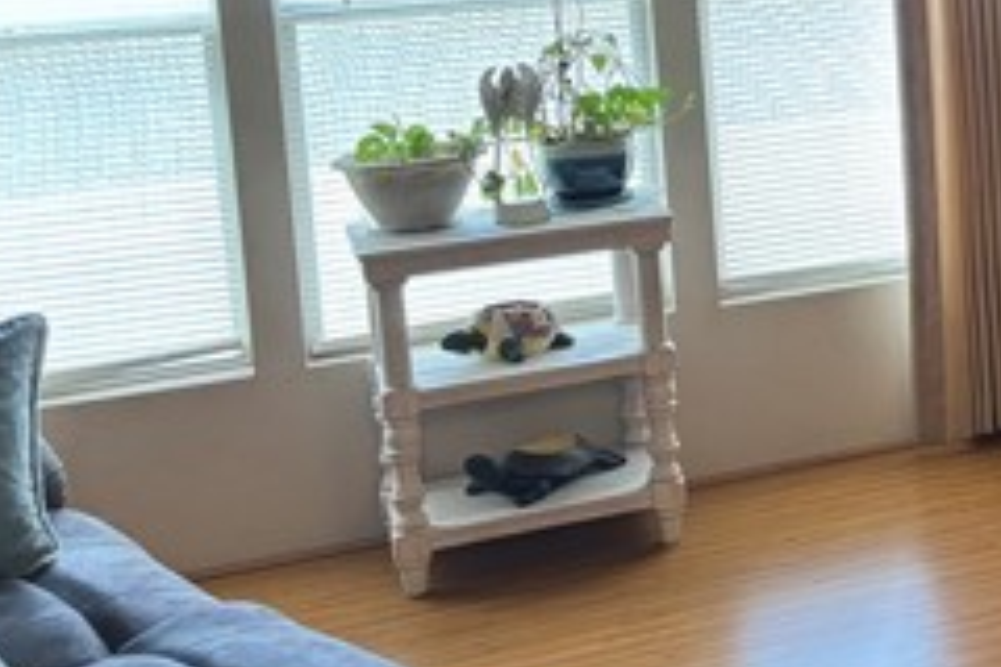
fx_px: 2002
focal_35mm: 72
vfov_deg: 18.4
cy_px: -8
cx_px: 1280
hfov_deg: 24.7
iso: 200
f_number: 1.6
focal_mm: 5.96
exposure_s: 1/60
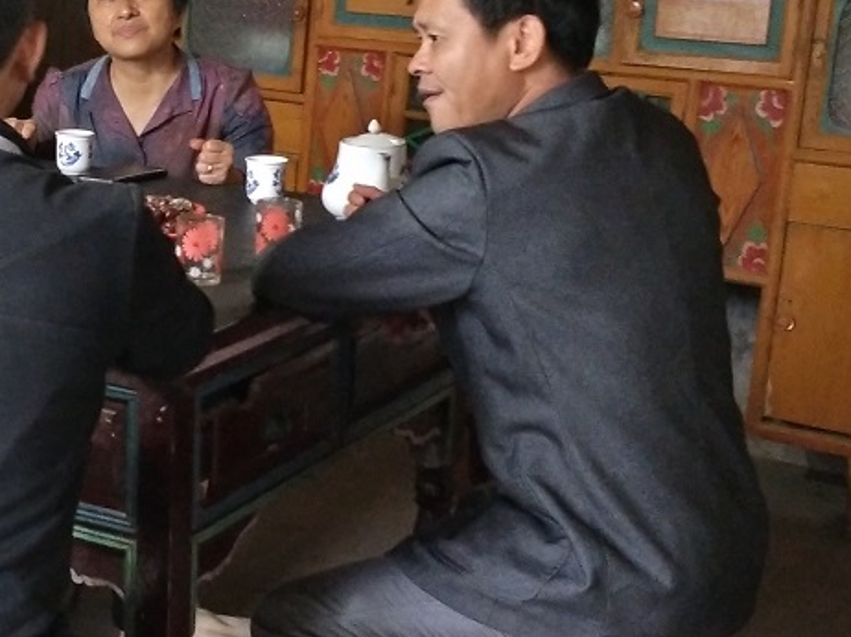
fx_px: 1597
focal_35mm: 65
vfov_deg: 22.5
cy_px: 234
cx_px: 147
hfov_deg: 29.0
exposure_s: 1/17
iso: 540
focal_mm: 4.27
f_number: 1.7
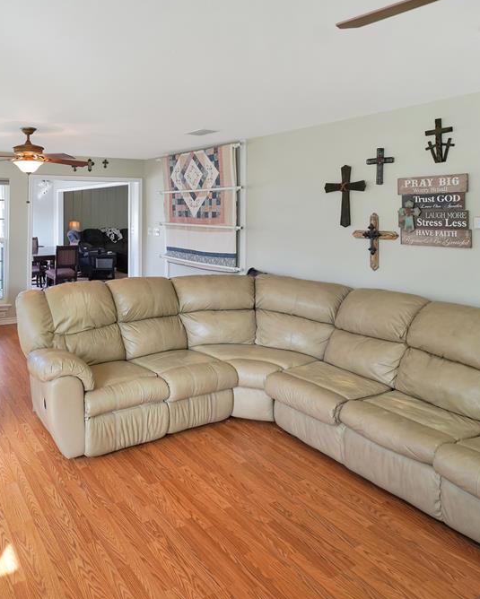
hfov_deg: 57.8
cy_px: 299
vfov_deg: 72.6
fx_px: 408
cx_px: 119
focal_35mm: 23
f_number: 4
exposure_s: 1/160
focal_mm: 16
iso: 500
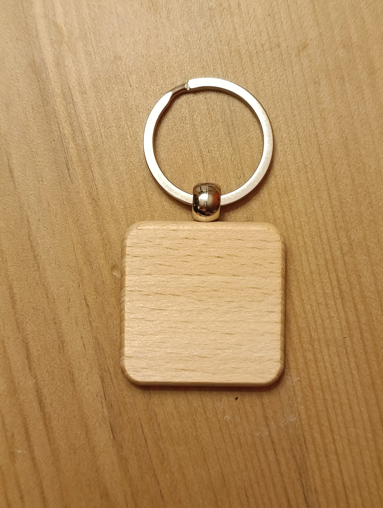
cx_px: 204
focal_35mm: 52
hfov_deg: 28.1
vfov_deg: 36.8
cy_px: 252
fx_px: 765
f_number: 1.65
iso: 953
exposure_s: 1/100
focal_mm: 6.11
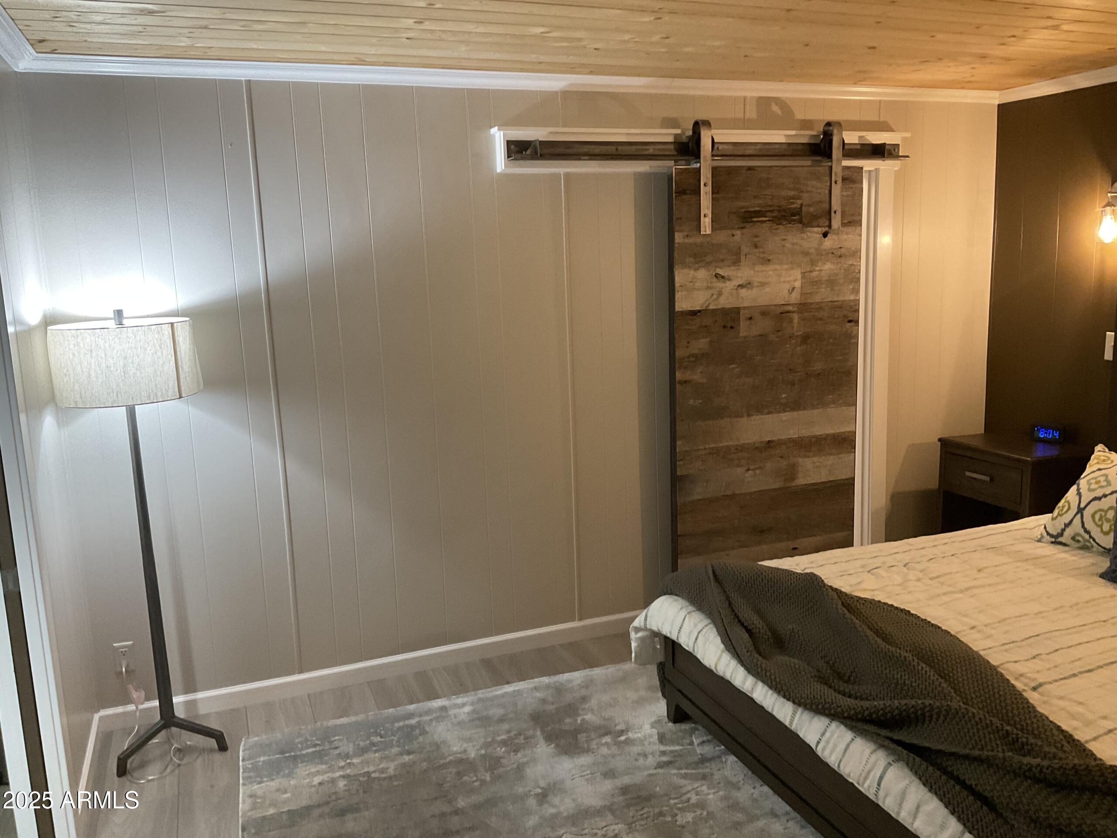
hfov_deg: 61.7
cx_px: 558
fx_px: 936
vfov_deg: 48.2
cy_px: 419
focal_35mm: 29
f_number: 1.8
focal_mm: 3
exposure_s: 1/60
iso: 160
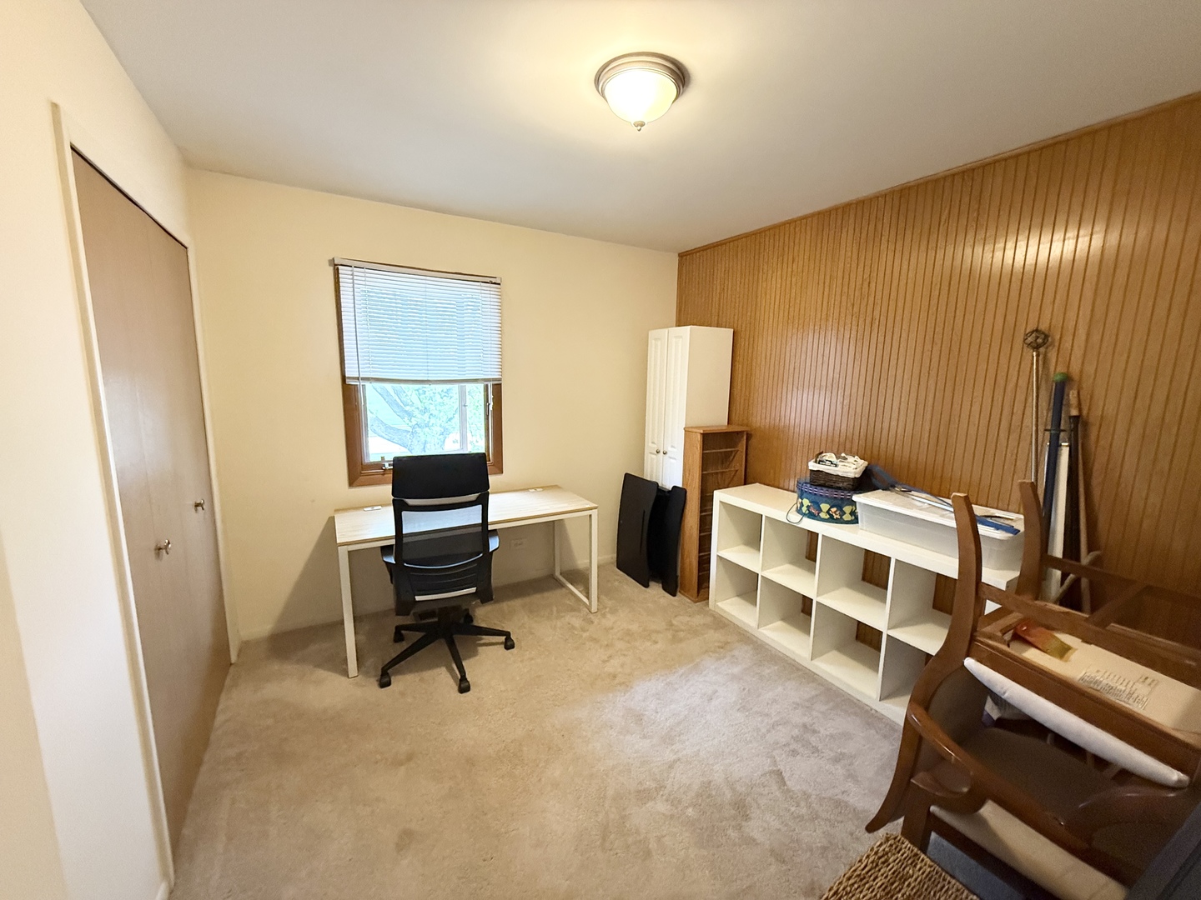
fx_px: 486
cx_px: 600
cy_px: 450
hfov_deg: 102.1
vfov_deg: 85.7
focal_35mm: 14
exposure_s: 1/60
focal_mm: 2.22
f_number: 2.2
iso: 800
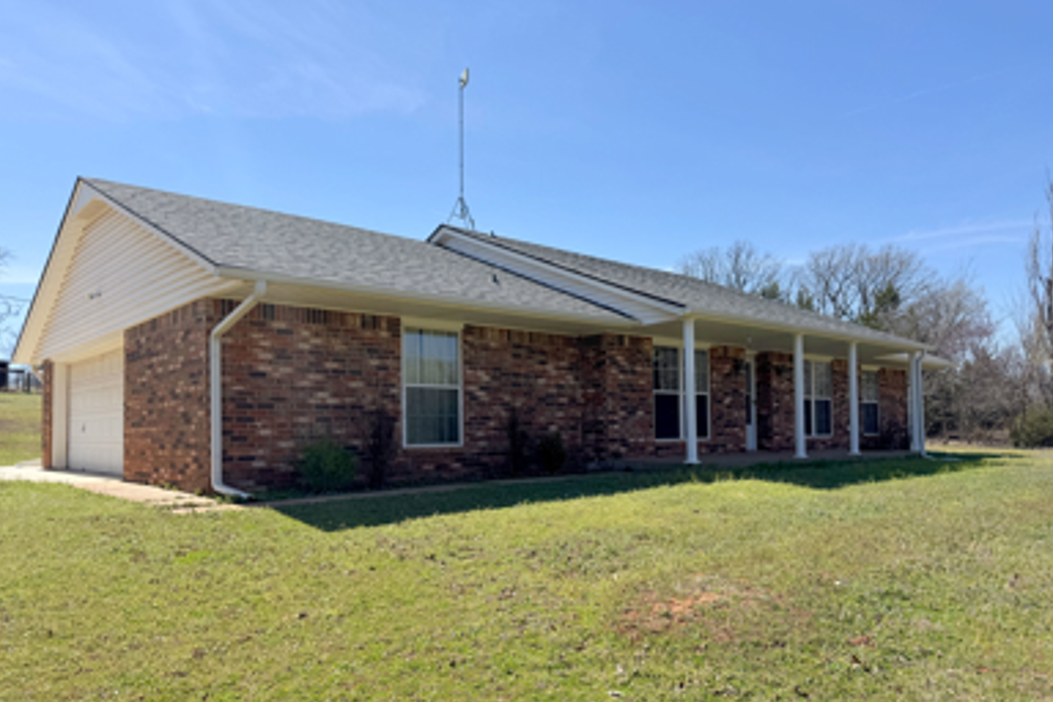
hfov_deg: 69.4
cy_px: 403
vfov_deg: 49.4
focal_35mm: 26
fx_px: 760
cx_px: 532
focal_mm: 6.76
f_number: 1.78
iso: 80
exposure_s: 1/3802
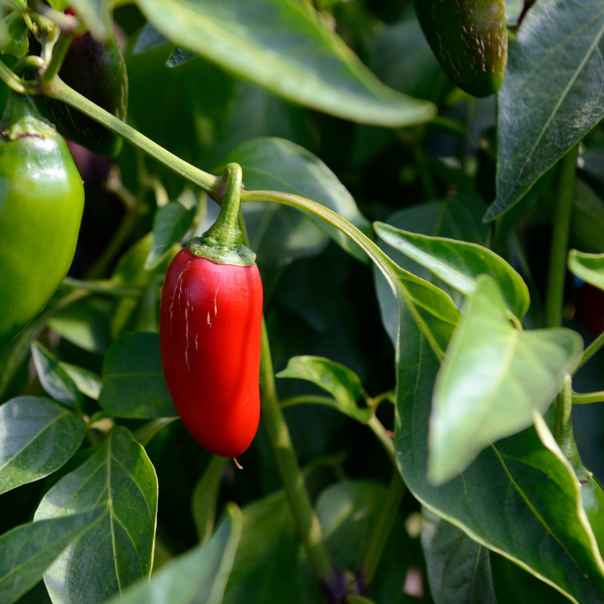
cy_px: 300
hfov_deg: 19.2
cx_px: 165
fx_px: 1777
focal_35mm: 90
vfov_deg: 19.3
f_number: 5.6
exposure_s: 1/250
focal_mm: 70
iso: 100
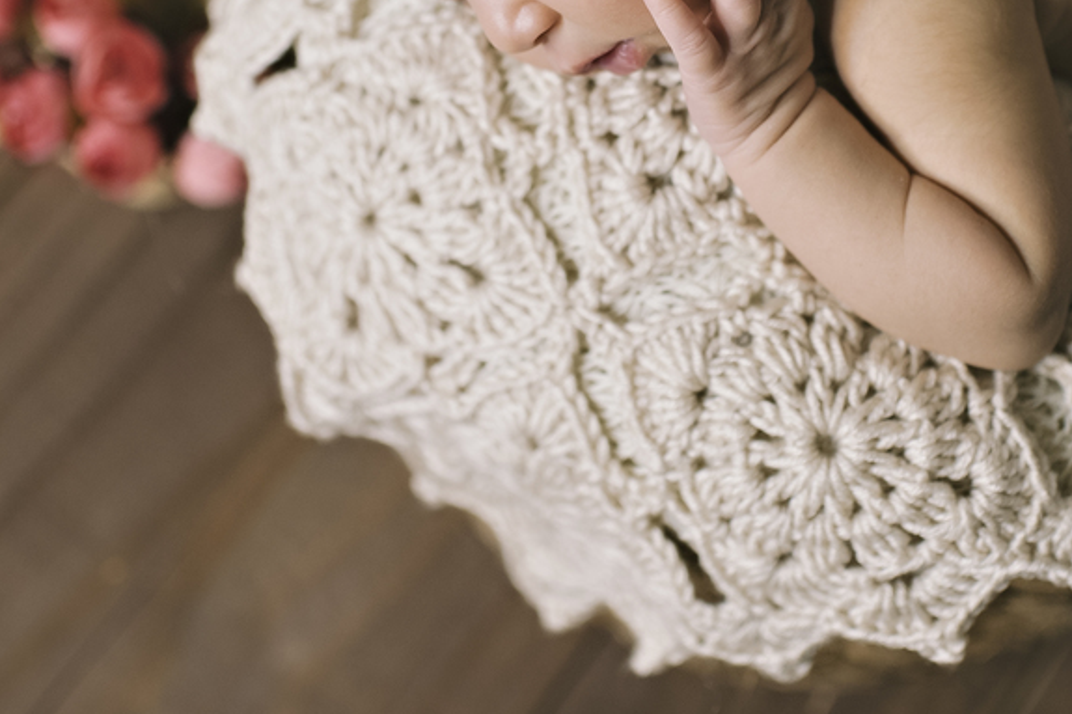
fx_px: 2173
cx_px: 634
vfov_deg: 18.3
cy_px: 34
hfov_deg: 27.7
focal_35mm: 73
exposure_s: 1/125
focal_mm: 35
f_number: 2.2
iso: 320
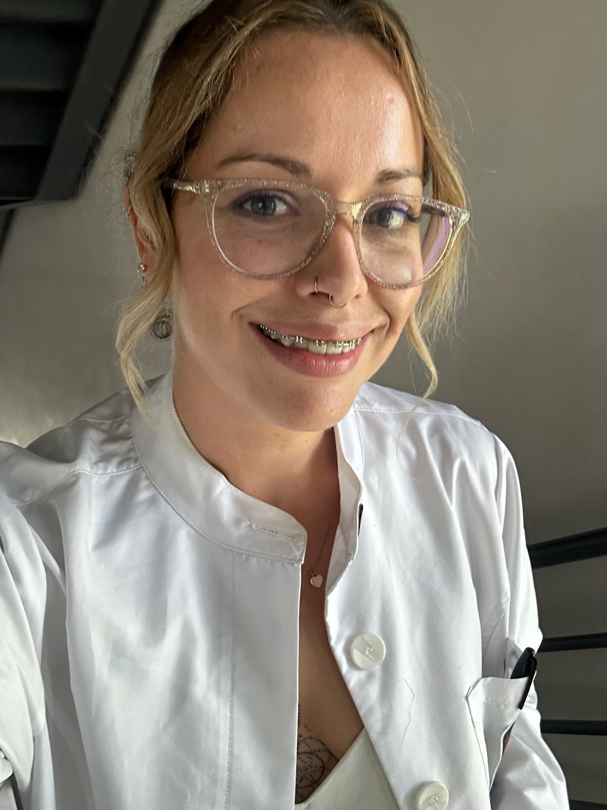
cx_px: 304
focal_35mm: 30
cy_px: 405
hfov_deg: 46.8
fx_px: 701
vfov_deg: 60.0
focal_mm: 2.69
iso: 100
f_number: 1.9
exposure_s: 1/60
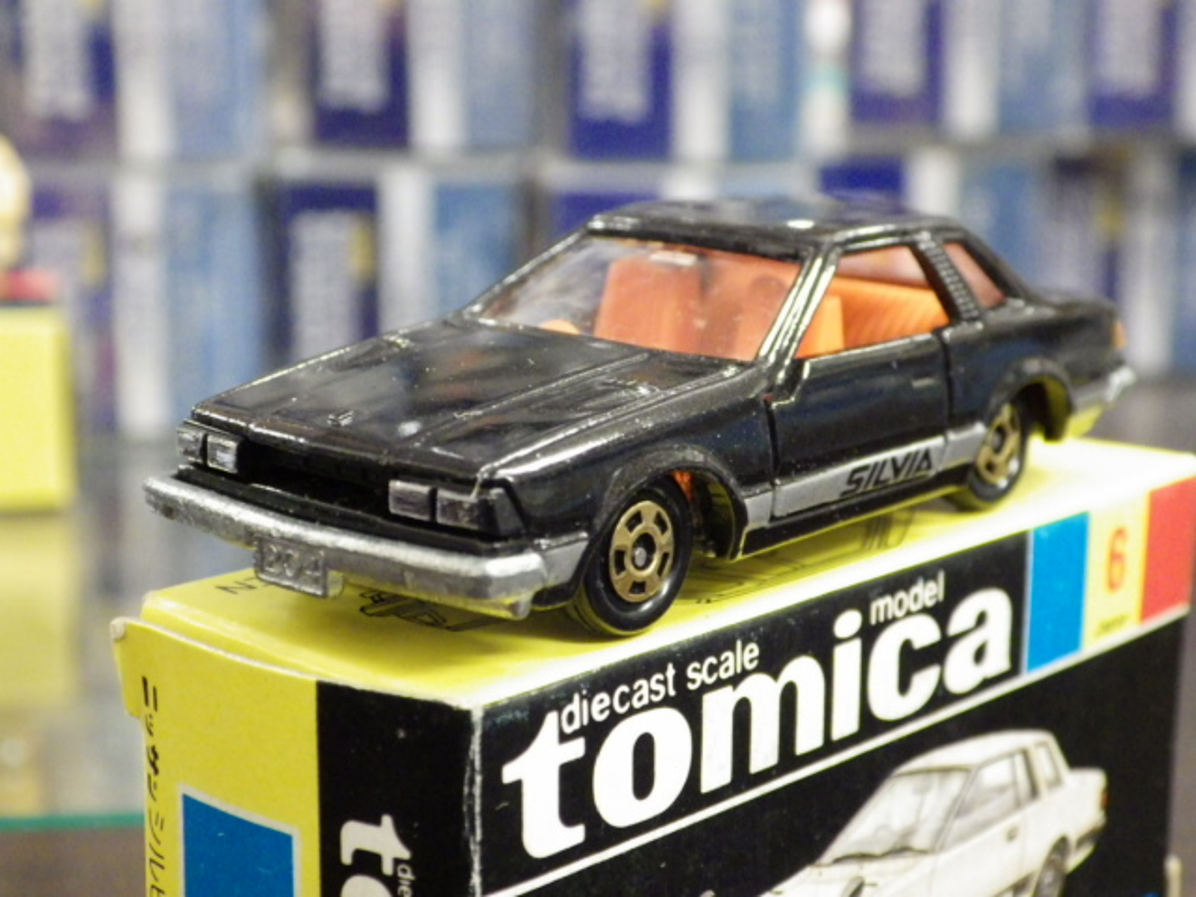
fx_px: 2453
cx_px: 598
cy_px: 448
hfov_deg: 27.4
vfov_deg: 20.7
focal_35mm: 71
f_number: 4.2
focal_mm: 12.8
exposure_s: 1/25
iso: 1250
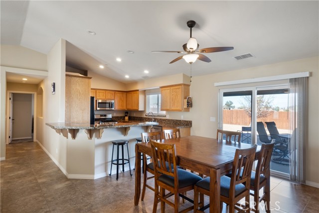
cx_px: 160
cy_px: 106
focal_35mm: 19
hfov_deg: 86.9
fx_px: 168
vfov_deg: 64.6
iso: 100
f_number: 22
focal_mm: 19
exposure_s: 8
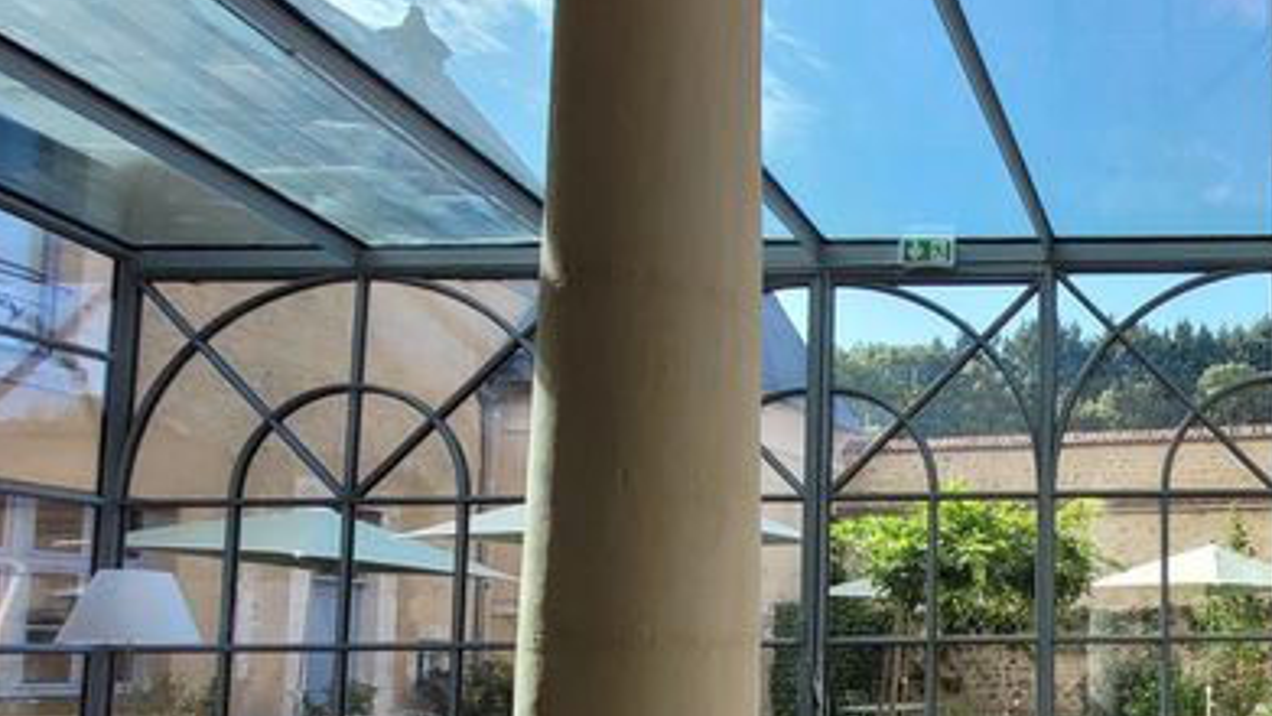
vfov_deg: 38.5
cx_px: 1288
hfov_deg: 51.8
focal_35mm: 29
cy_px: 586
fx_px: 978
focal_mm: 1.74
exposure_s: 1/440
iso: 40
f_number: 2.2
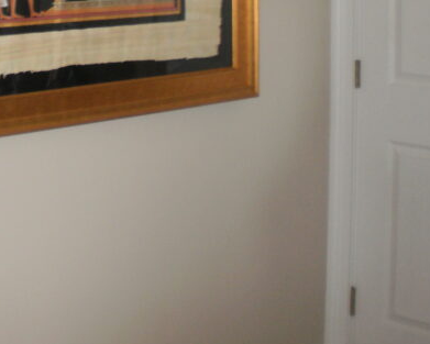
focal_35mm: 92
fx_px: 1171
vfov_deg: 16.2
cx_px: -74
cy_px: -44
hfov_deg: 19.7
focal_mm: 6.3
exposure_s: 1/30
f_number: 3.1
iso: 125
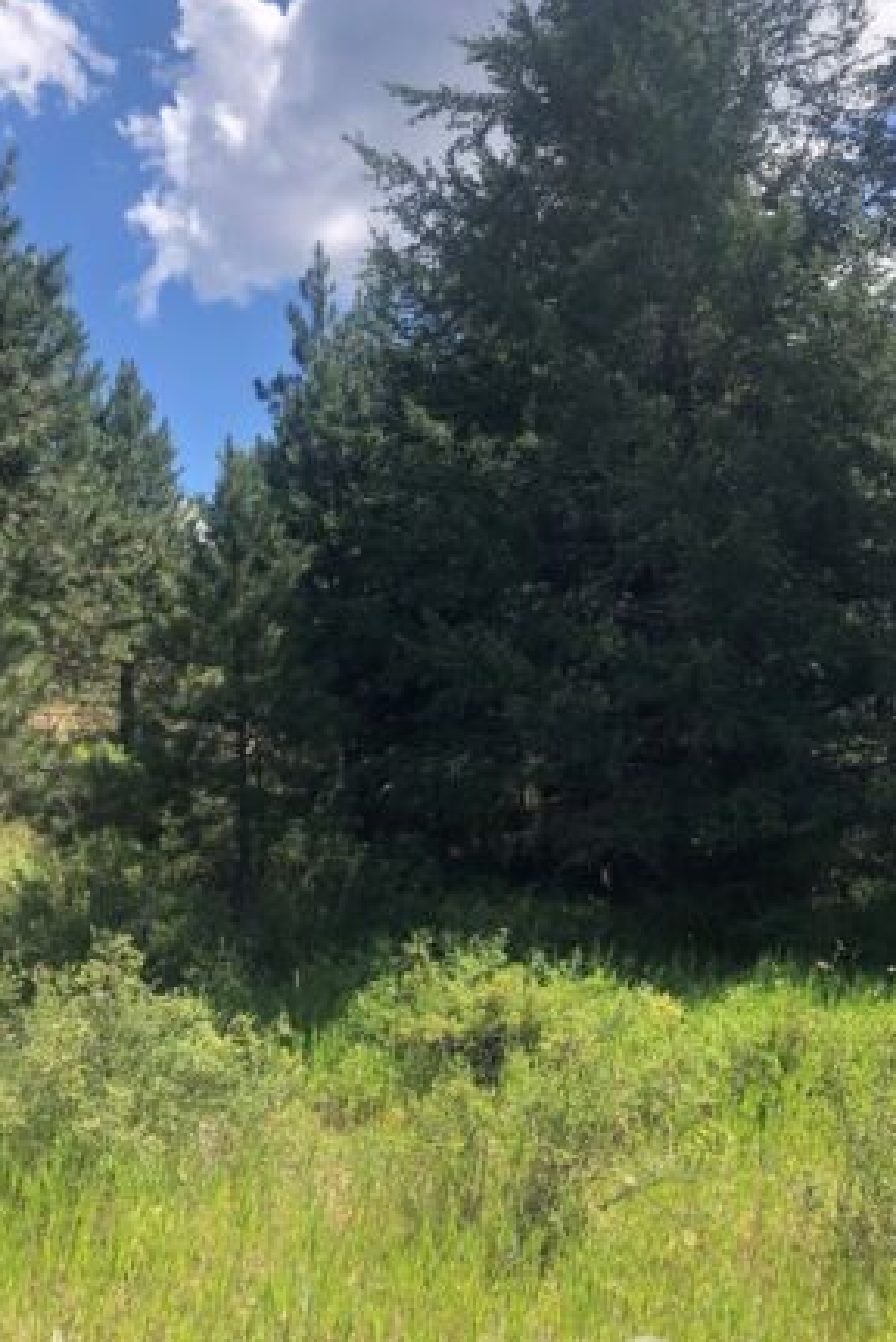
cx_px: 339
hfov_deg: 36.7
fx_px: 1342
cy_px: 596
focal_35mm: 36
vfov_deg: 53.0
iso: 20
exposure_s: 1/1171
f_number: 1.8
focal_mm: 3.99
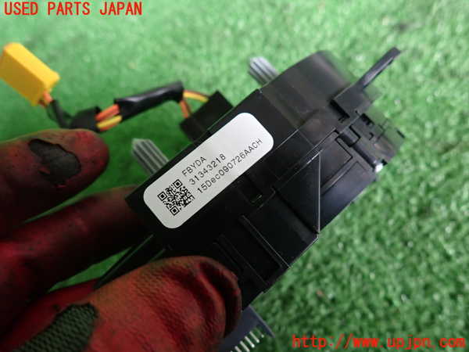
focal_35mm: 25
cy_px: 176
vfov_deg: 54.9
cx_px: 234
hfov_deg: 69.4
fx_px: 339
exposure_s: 1/30
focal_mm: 4.5
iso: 400
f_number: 2
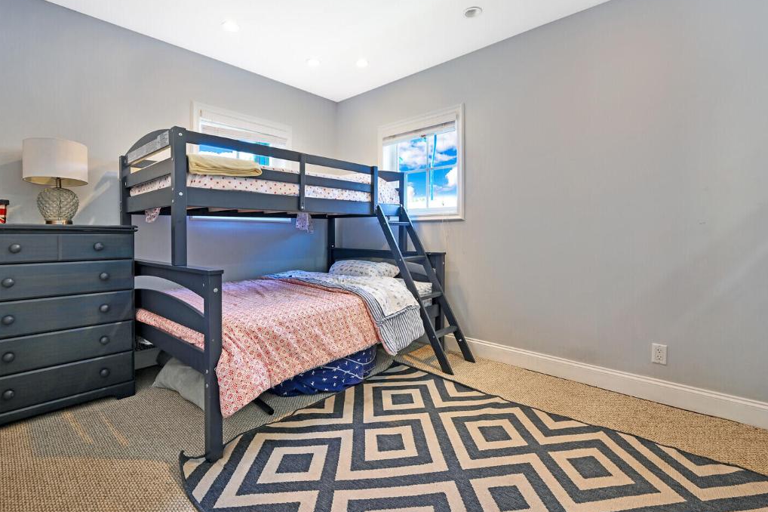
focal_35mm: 17
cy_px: 230
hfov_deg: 93.3
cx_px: 371
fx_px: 363
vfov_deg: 70.2
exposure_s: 1/20
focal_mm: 15
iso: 280
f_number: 11
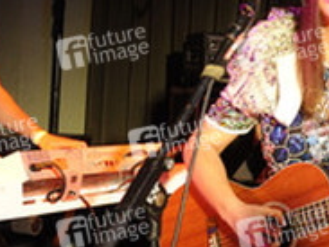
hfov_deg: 21.2
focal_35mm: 90
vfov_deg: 16.4
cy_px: 94
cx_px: 307
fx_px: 855
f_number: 5.6
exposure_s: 1/60
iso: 3200
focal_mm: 38
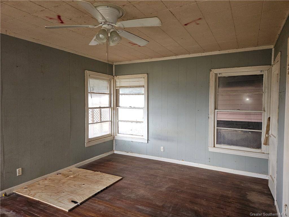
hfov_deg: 73.9
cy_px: 108
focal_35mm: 23
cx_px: 144
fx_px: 192
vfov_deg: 58.9
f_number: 1.8
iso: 125
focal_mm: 5.4
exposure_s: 1/40
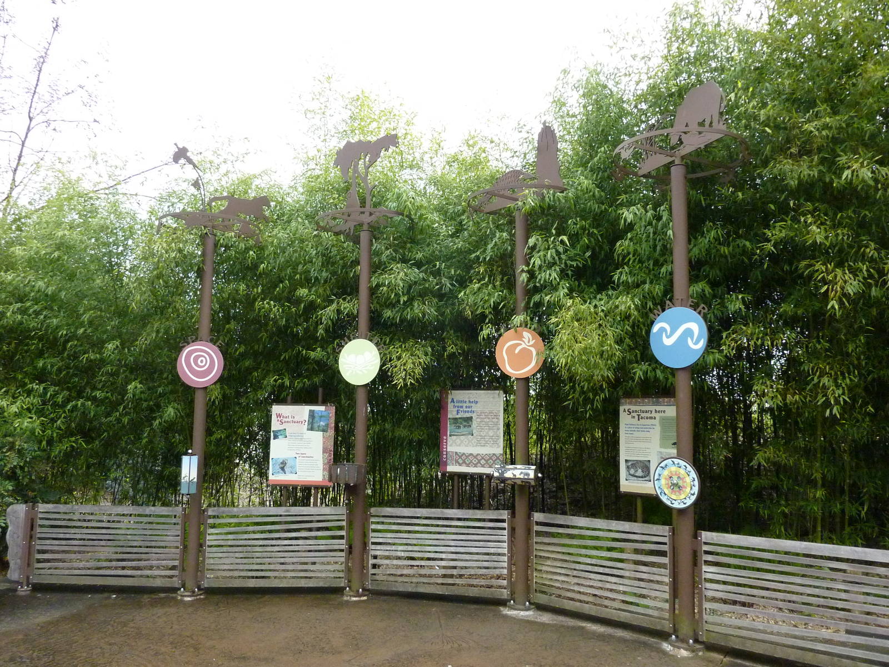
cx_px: 444
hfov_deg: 69.4
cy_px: 334
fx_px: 642
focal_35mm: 25
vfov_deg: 54.9
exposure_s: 1/500
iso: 400
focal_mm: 4.1
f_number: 3.3
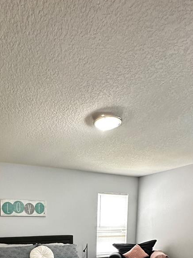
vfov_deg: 50.5
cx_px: 57
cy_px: 255
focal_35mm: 29
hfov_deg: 47.0
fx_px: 216
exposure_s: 1/60
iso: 500
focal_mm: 2.22
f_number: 2.2
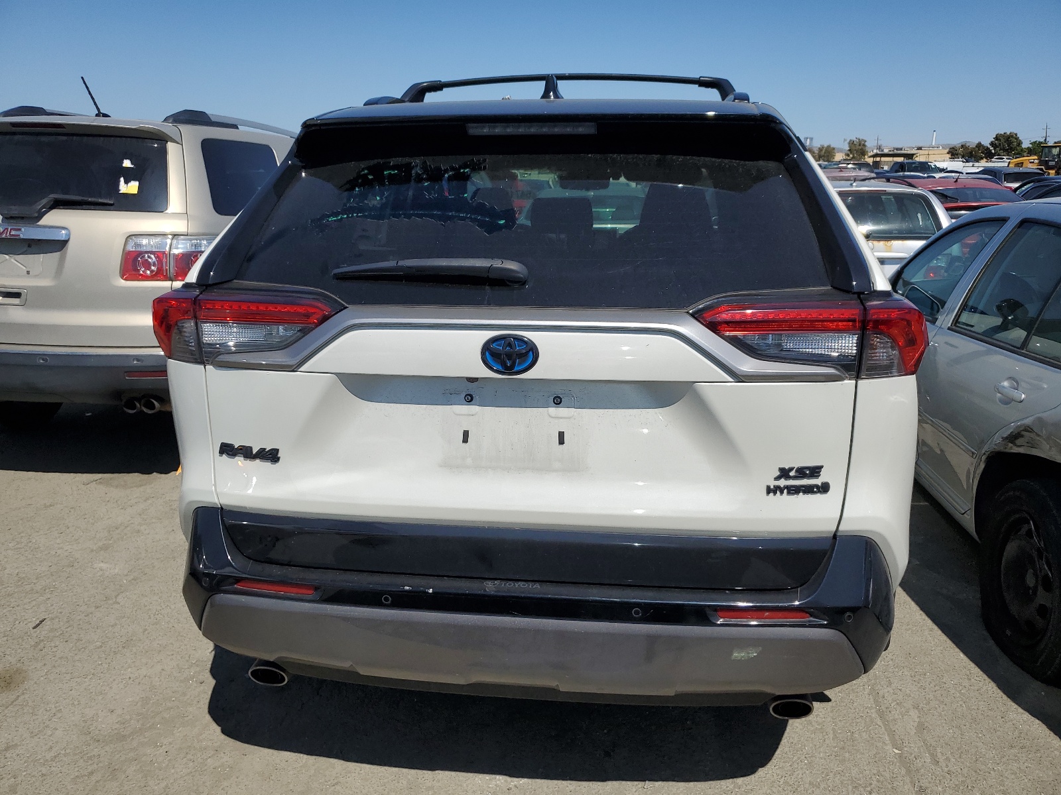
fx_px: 797
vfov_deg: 53.1
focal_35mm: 26
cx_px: 530
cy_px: 398
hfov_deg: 67.3
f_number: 1.5
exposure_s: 1/10000
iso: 50
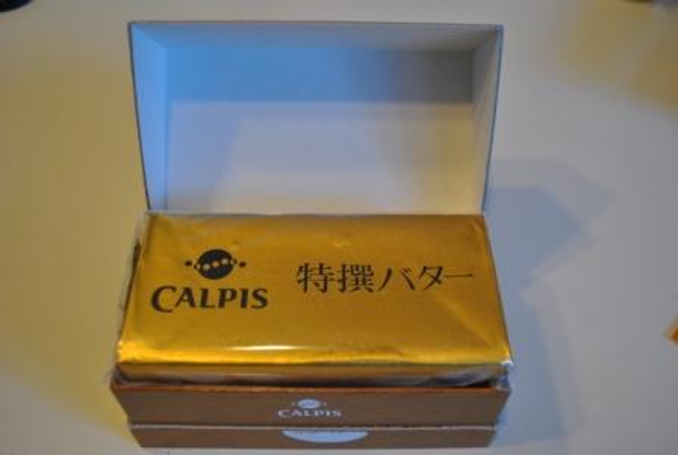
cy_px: 228
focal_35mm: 33
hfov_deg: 57.1
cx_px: 339
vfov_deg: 40.2
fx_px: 623
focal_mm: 22
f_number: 4
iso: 250
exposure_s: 1/30
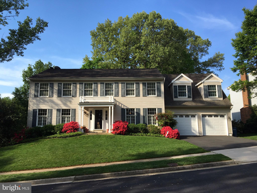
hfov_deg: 61.7
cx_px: 128
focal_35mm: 29
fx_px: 215
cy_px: 96
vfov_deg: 48.2
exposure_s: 1/974
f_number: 2.2
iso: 25
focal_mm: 4.15
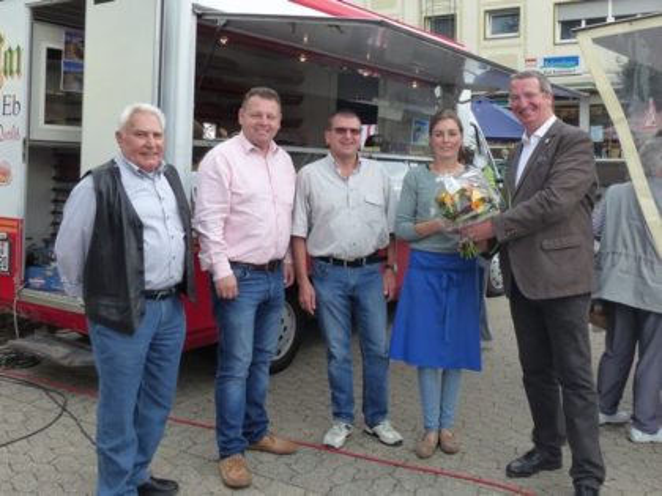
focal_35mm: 29
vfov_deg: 48.2
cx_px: 331
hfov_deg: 61.7
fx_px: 555
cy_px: 248
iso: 160
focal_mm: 5.3
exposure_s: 1/125
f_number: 4
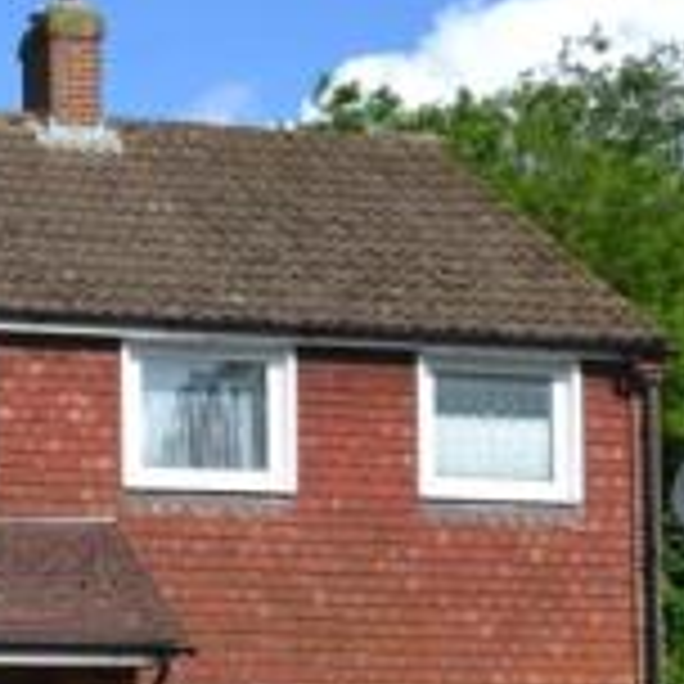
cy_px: 619
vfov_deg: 15.6
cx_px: -245
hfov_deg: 15.0
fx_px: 2459
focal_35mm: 110
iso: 100
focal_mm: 20
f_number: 8
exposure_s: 1/250
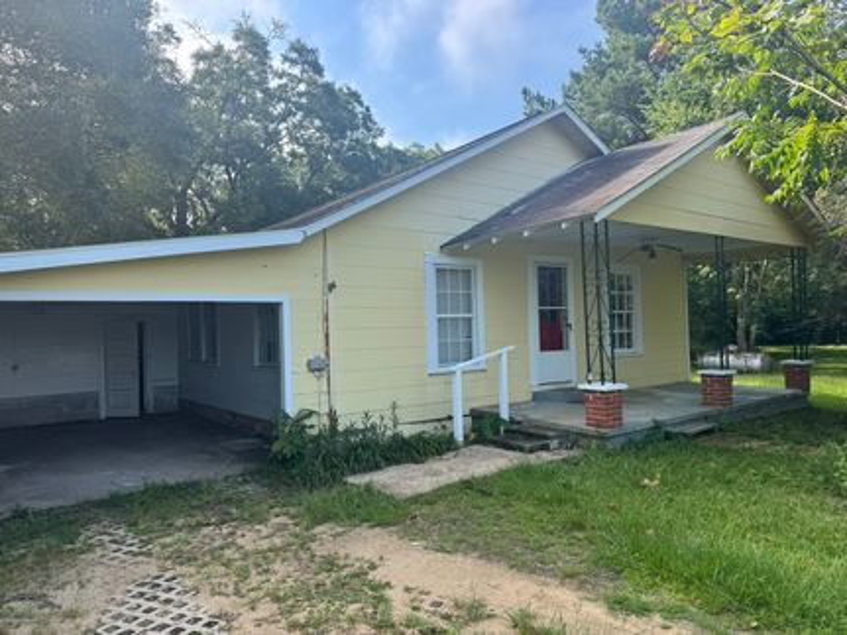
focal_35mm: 24
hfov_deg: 71.6
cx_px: 424
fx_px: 587
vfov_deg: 56.8
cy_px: 318
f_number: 1.78
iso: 80
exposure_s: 1/1010
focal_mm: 6.76
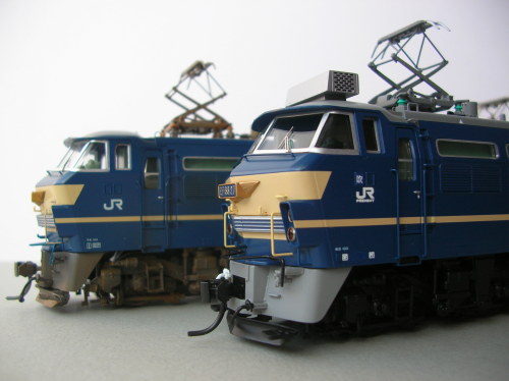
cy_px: 190
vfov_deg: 40.6
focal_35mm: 35
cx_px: 254
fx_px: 514
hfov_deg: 52.7
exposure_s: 1/75.1
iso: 50
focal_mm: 5.8
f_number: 2.8
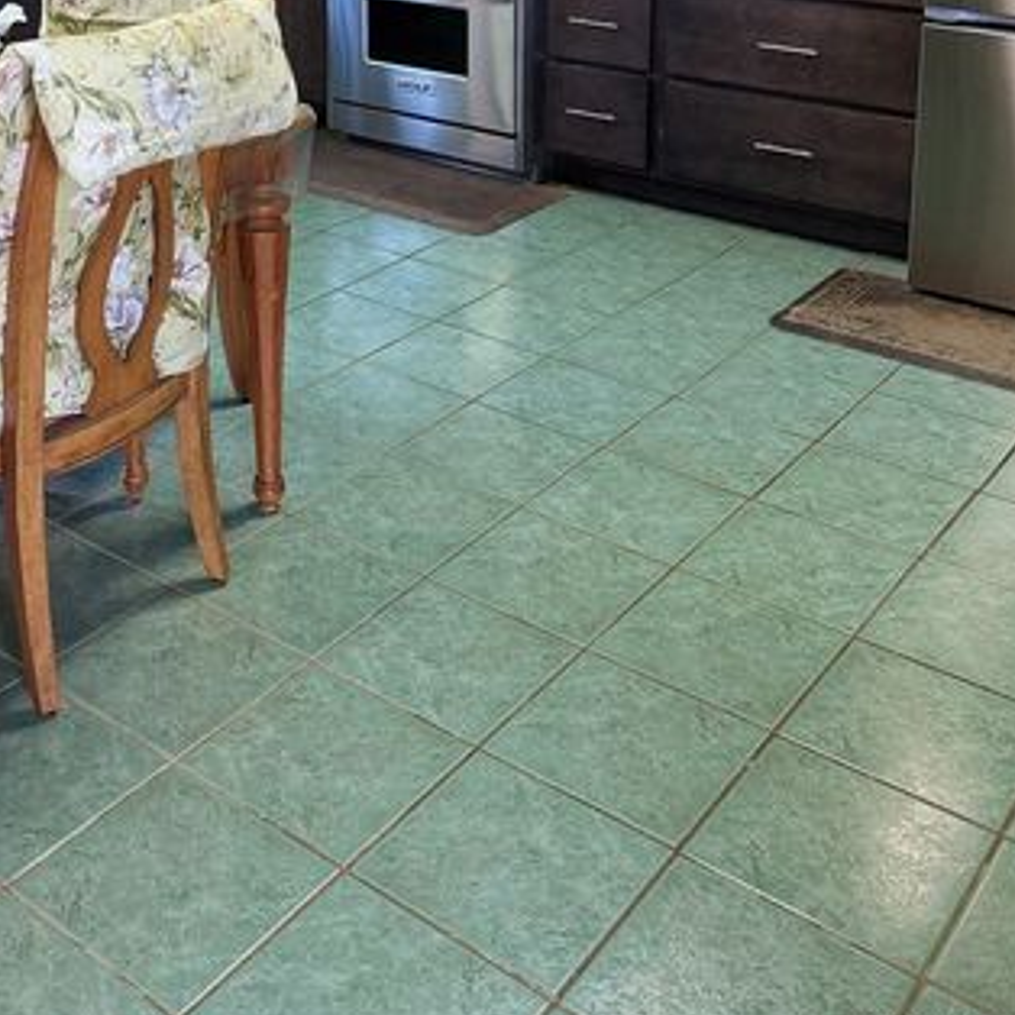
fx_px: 1493
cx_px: 236
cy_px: -34
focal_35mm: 45
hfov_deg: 36.5
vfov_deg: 33.8
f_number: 1.78
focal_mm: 6.76
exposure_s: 1/98
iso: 200
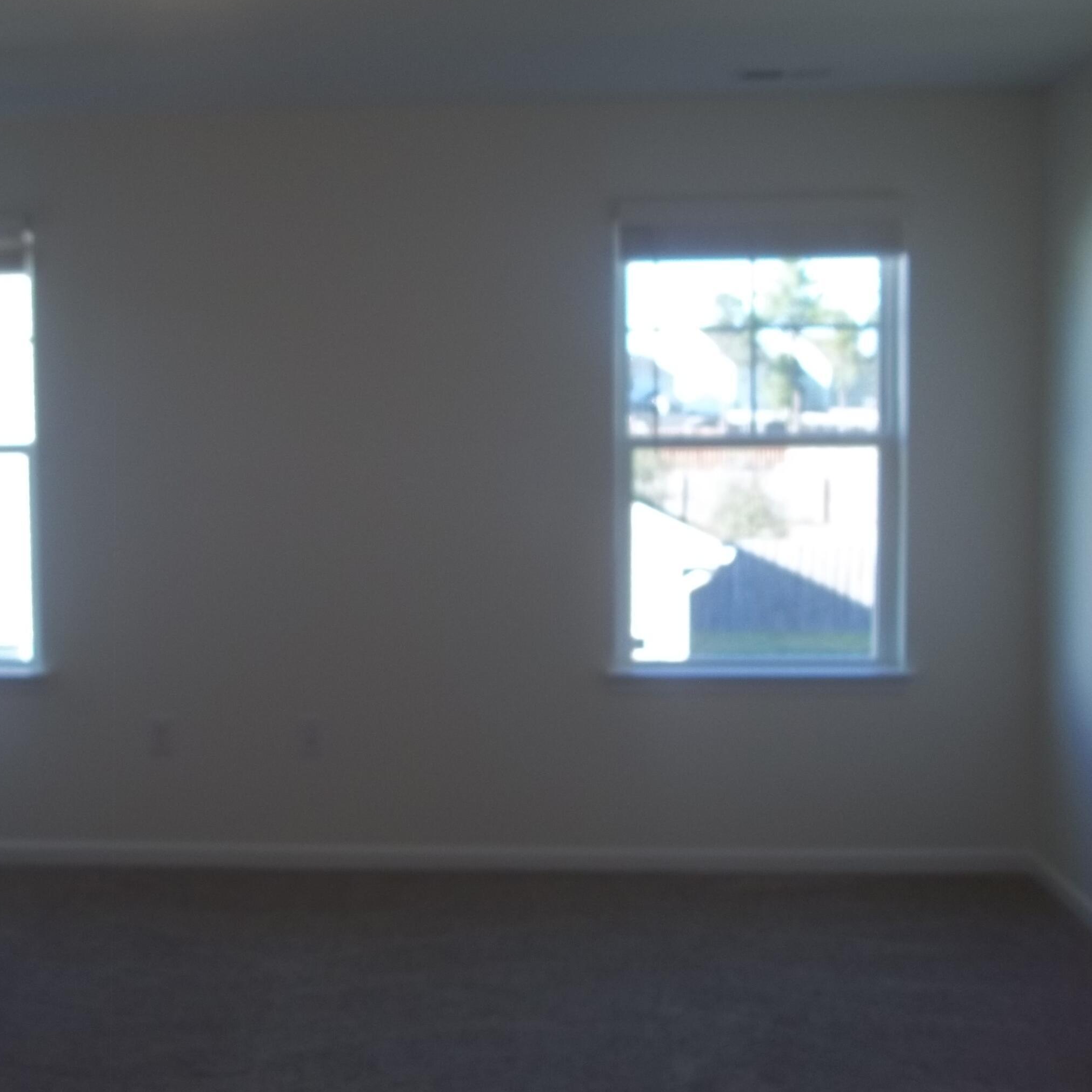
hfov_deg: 39.7
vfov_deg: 40.0
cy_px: 515
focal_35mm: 42
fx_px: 1499
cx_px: 391
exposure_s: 1/80
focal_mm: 5.7
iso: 64
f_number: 2.9
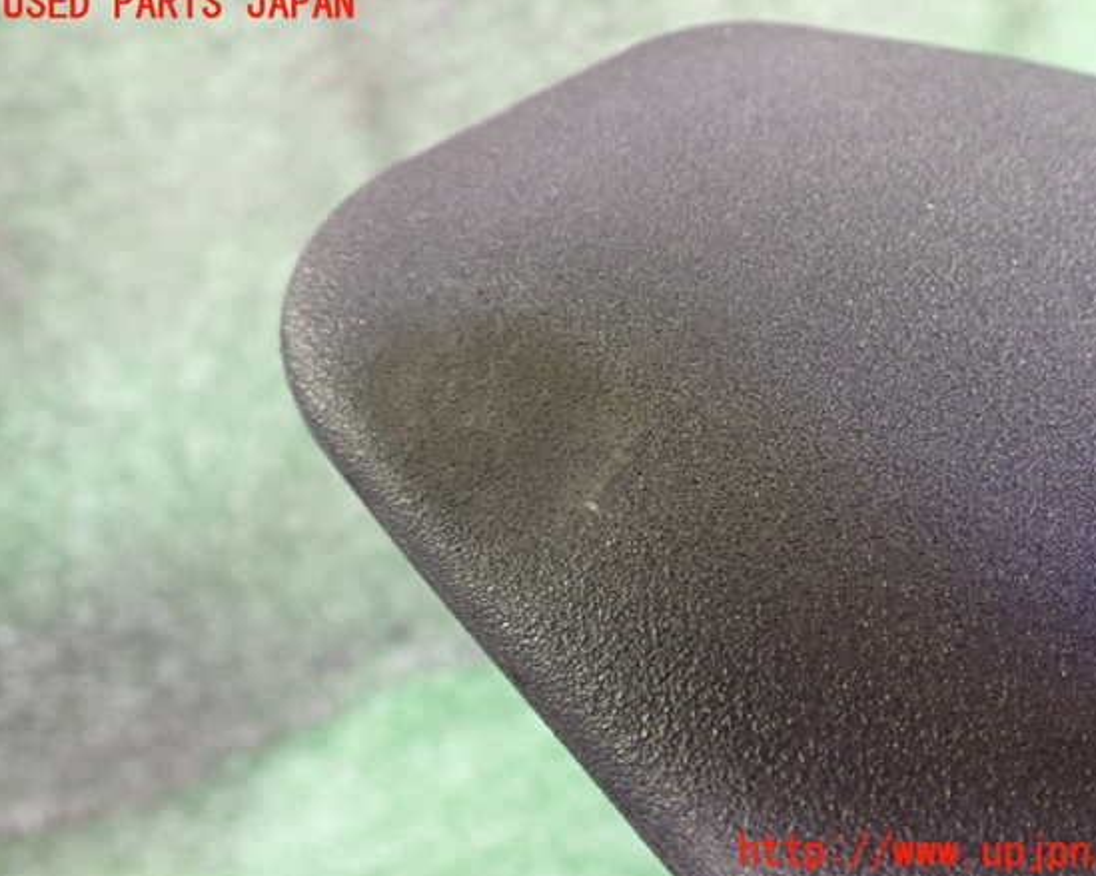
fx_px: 1038
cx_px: 591
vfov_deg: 45.8
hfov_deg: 55.6
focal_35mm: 32
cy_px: 429
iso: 800
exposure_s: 1/20
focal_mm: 5.4
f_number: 2.3
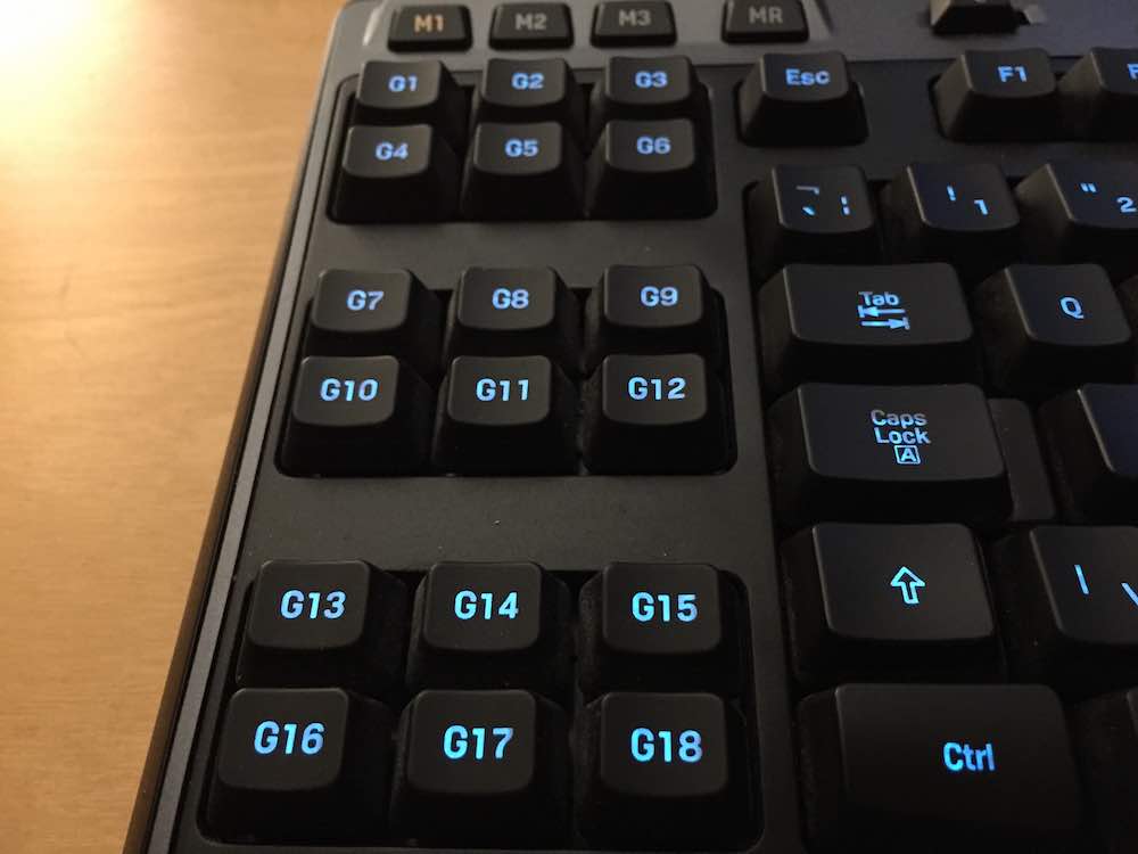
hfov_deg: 61.7
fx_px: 953
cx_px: 569
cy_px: 427
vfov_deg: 48.2
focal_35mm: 29
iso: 500
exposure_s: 1/17
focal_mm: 4.15
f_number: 2.2
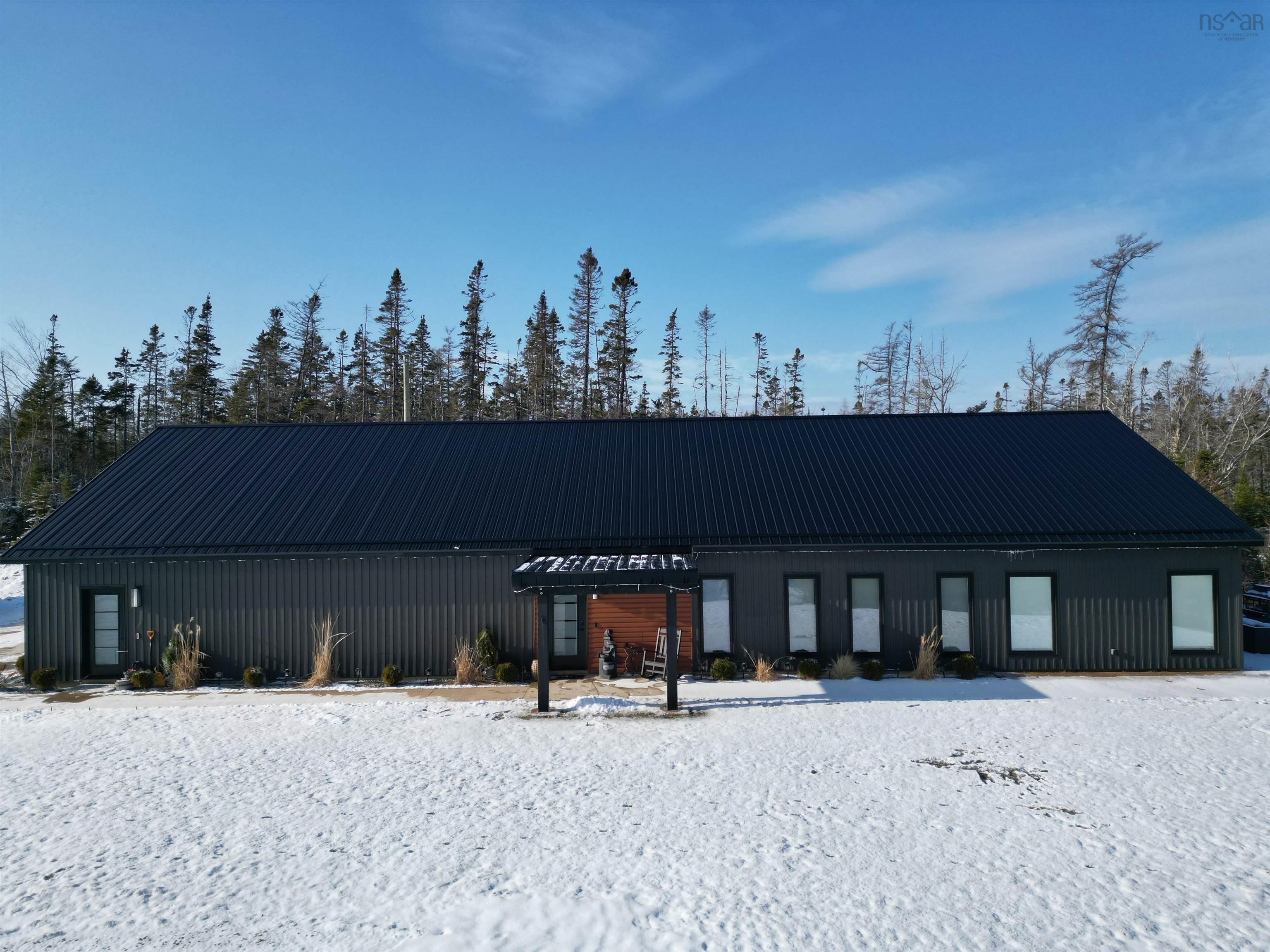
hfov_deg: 71.6
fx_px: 881
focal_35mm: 24
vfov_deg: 56.8
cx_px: 635
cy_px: 476
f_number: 1.7
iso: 130
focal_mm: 6.72
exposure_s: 1/4000
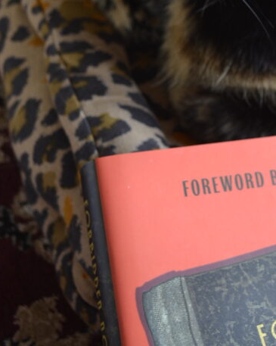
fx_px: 1032
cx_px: 249
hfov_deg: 15.1
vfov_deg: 18.5
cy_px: 7
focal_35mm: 101
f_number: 4.8
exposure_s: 1/10
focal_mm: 32
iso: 400
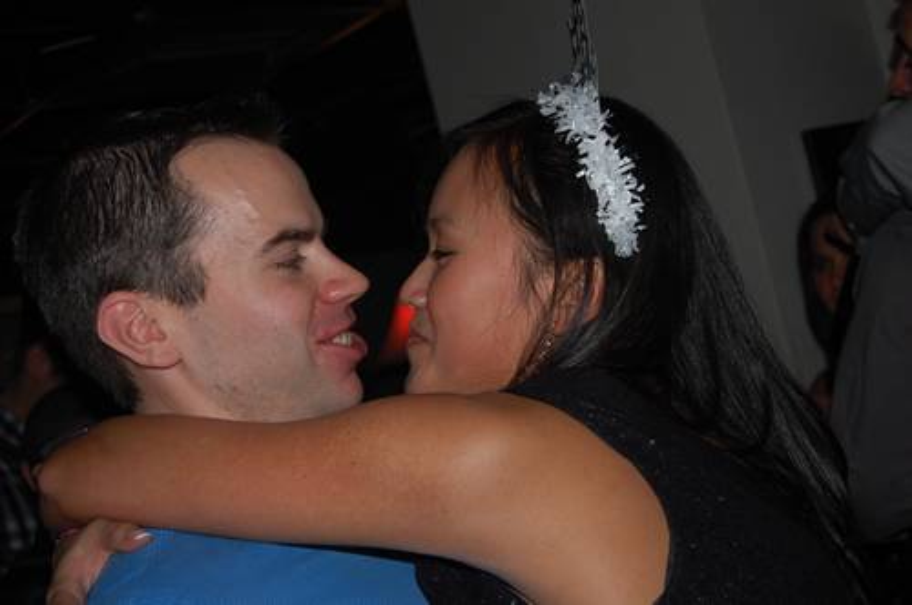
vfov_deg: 23.7
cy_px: 302
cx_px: 456
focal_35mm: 57
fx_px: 1442
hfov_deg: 35.1
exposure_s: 1/60
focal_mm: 38
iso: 400
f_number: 4.8
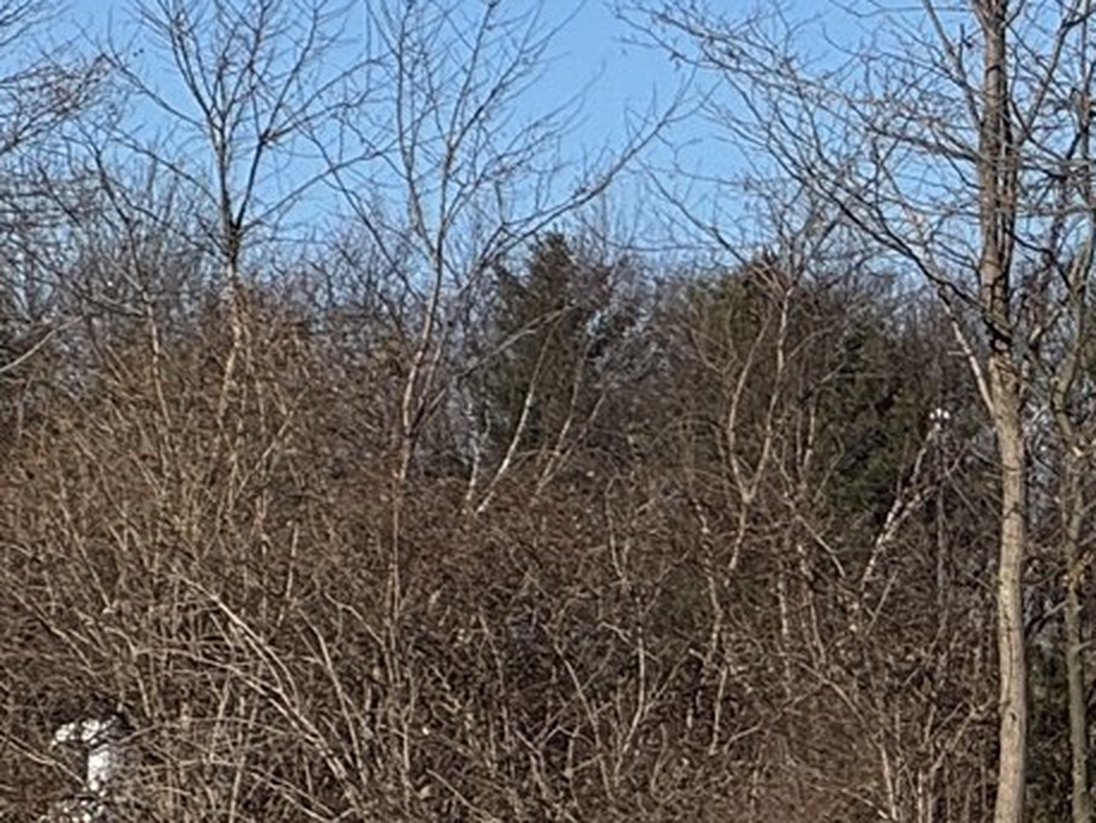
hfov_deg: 5.6
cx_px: 2338
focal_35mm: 344
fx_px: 10897
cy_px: 1488
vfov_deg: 4.3
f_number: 2.8
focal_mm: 9
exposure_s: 1/1054
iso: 25
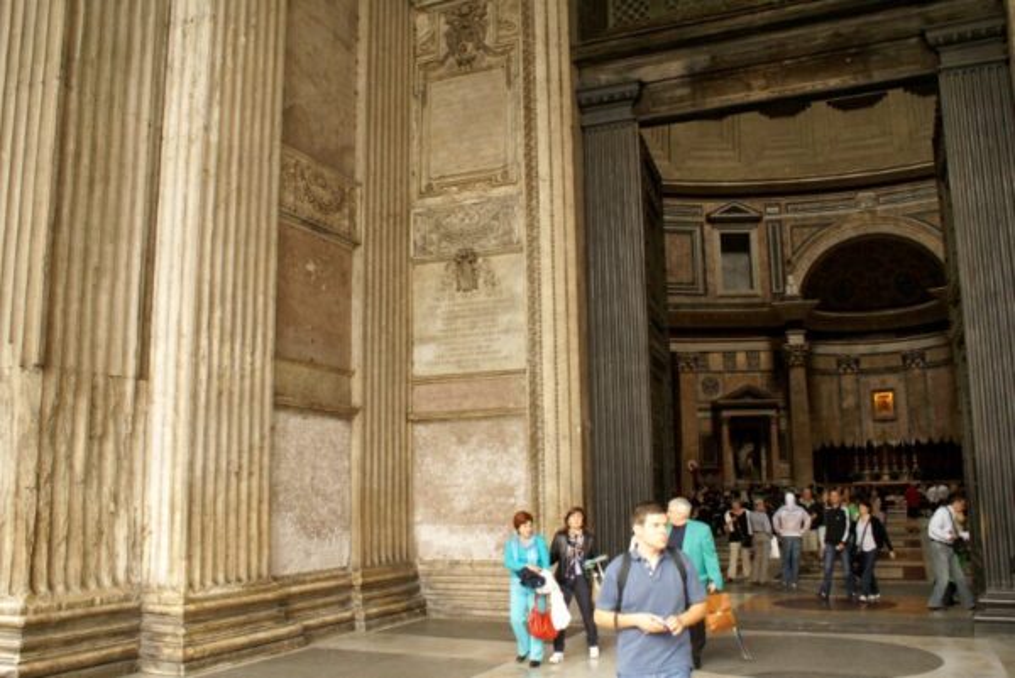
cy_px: 339
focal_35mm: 30
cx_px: 508
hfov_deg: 61.9
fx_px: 846
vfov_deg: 43.7
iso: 400
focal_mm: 20
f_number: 4
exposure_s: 1/40
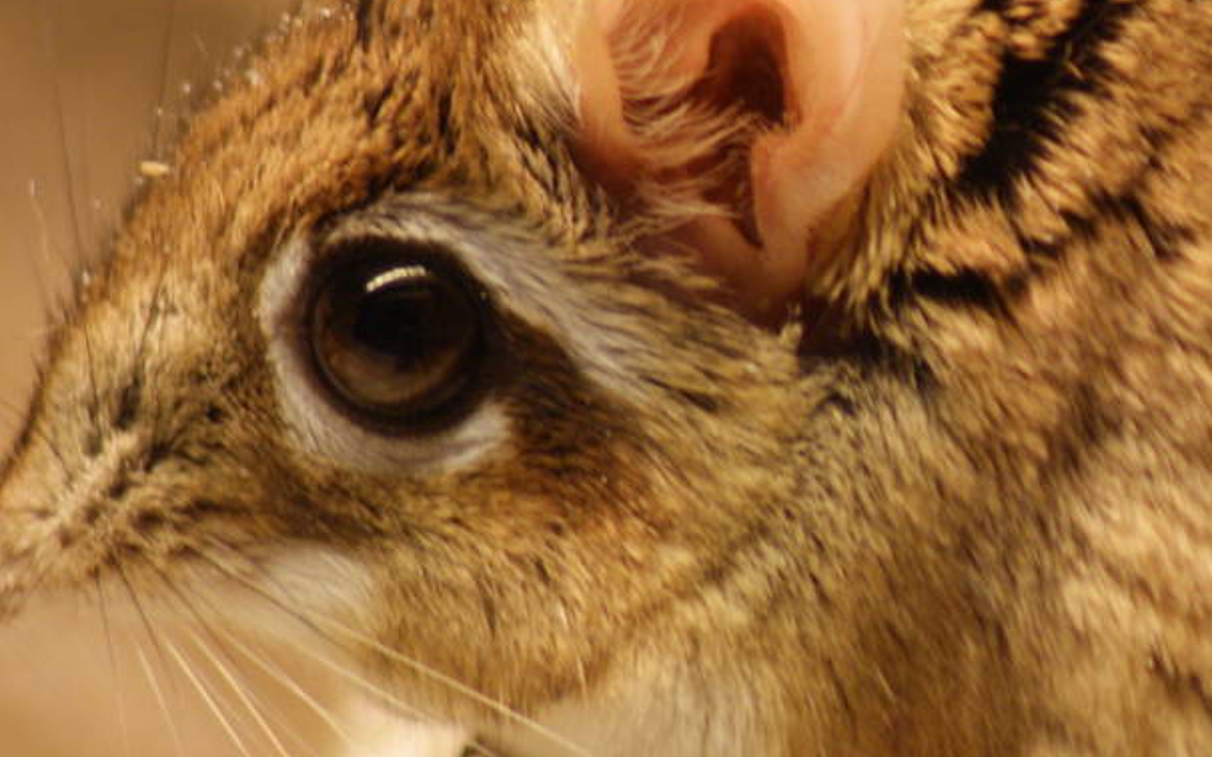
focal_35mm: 849
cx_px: 992
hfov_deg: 2.5
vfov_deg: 1.5
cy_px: 414
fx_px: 28041
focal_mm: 210
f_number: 5.6
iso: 400
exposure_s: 1/25
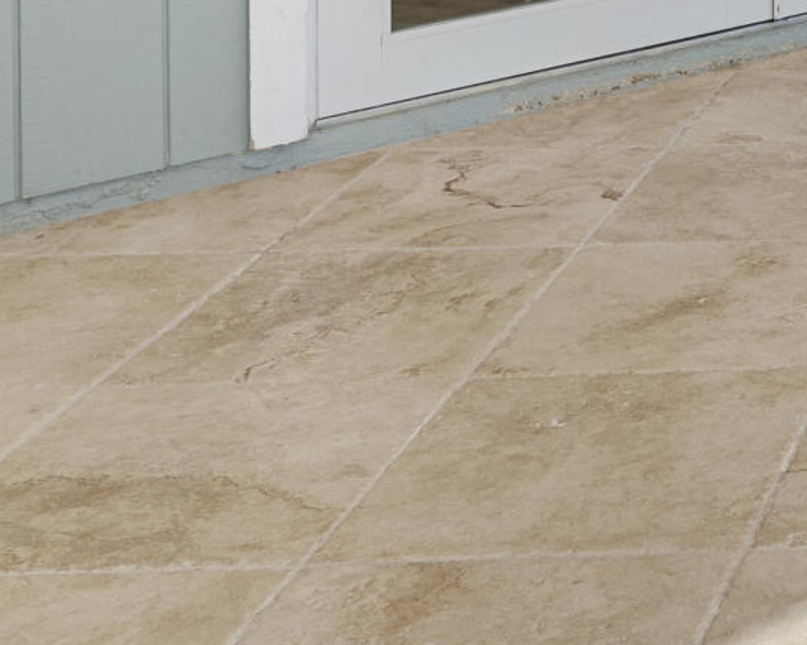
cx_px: 1401
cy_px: -513
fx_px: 2125
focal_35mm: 89
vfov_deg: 15.0
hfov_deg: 17.8
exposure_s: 1/15
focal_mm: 17
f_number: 8
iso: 200
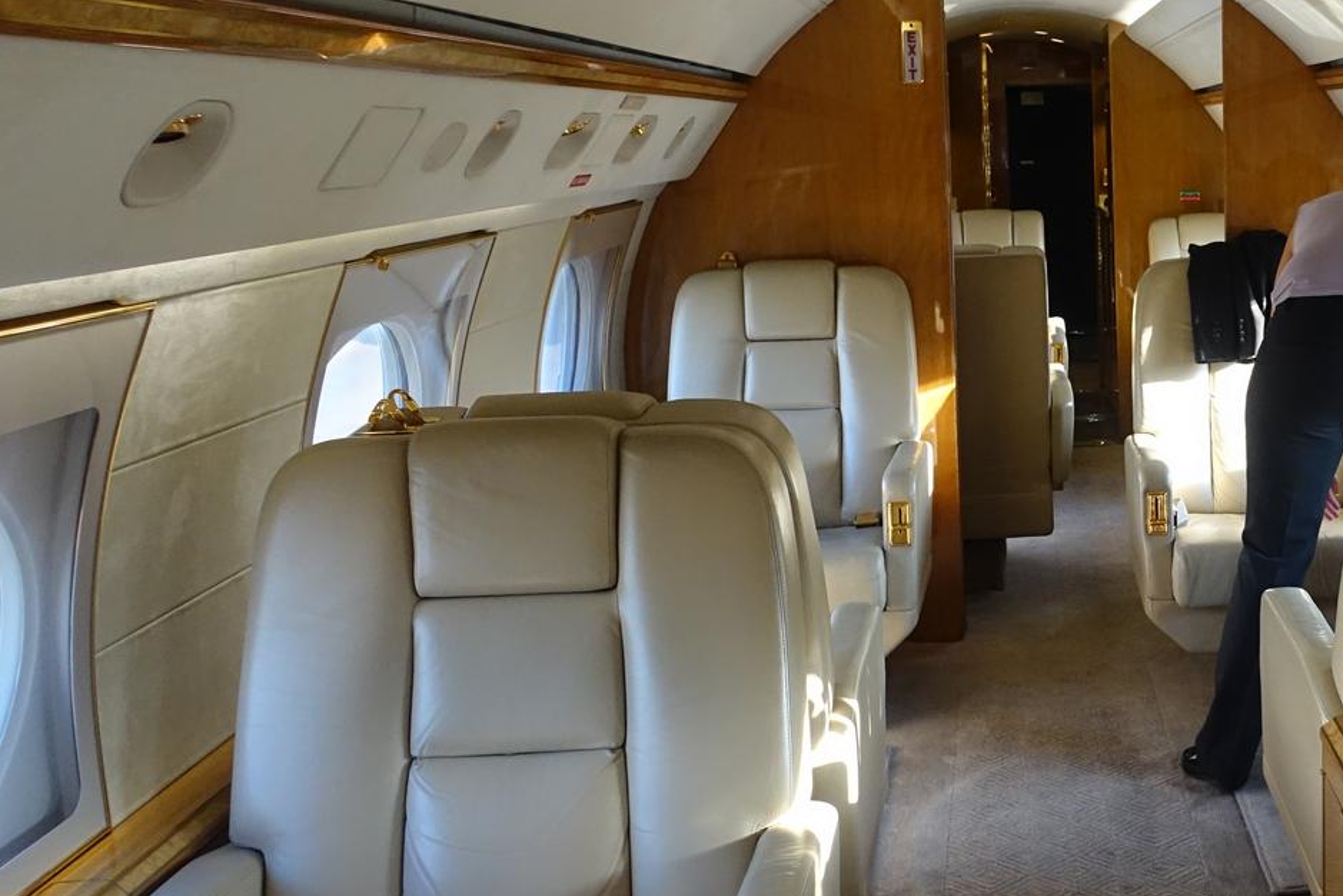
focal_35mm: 46
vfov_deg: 29.2
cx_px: 1116
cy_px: 411
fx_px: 1716
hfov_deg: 40.6
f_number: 2.8
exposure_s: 1/250
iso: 800
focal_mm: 8.8
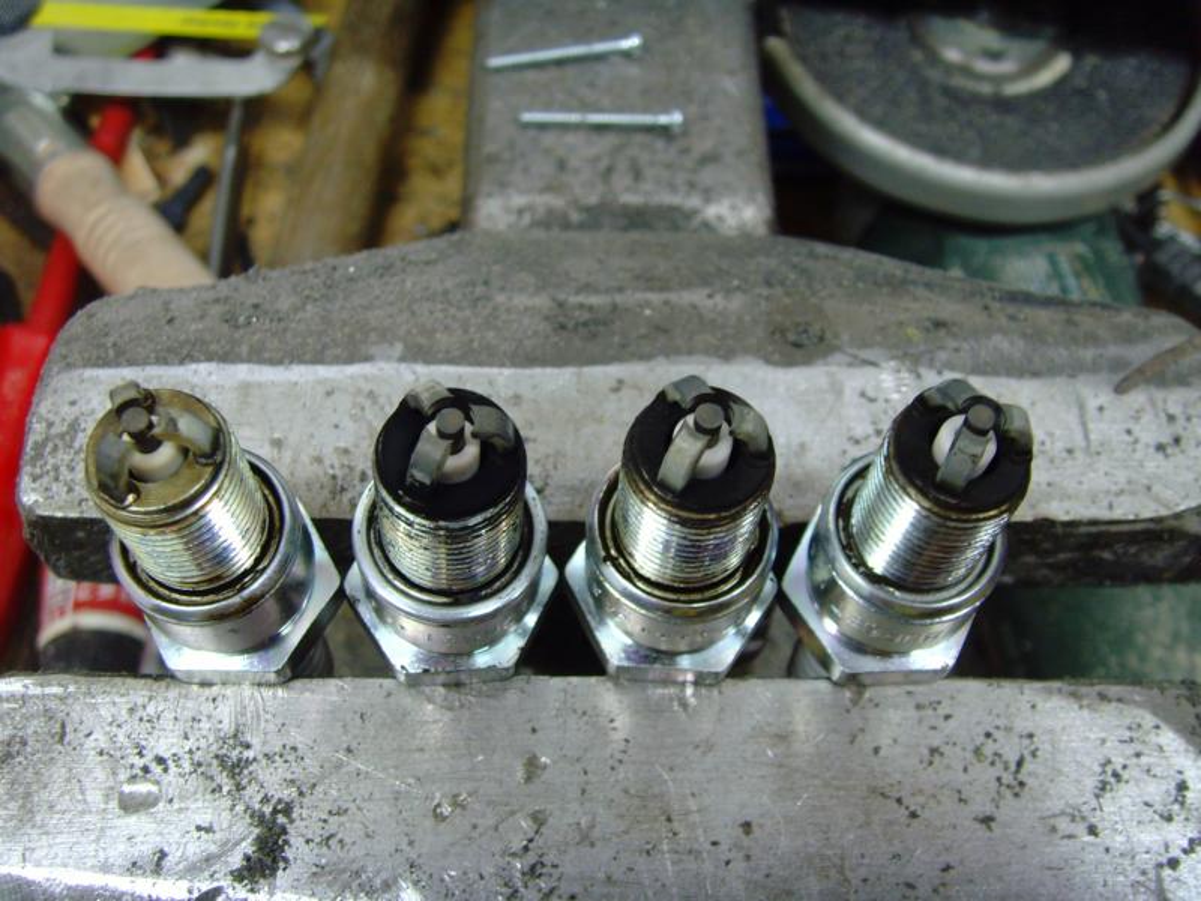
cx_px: 600
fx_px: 1353
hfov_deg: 47.9
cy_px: 450
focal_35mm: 39
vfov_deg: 36.8
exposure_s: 1/15
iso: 200
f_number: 3.5
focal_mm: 6.6
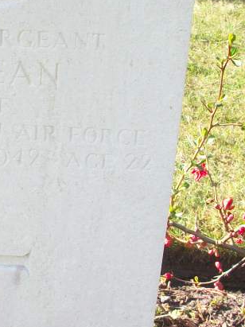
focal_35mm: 109
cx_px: 29
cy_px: 173
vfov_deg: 18.0
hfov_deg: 13.5
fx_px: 1029
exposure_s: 1/200
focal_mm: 6.3
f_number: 3.1
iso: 80
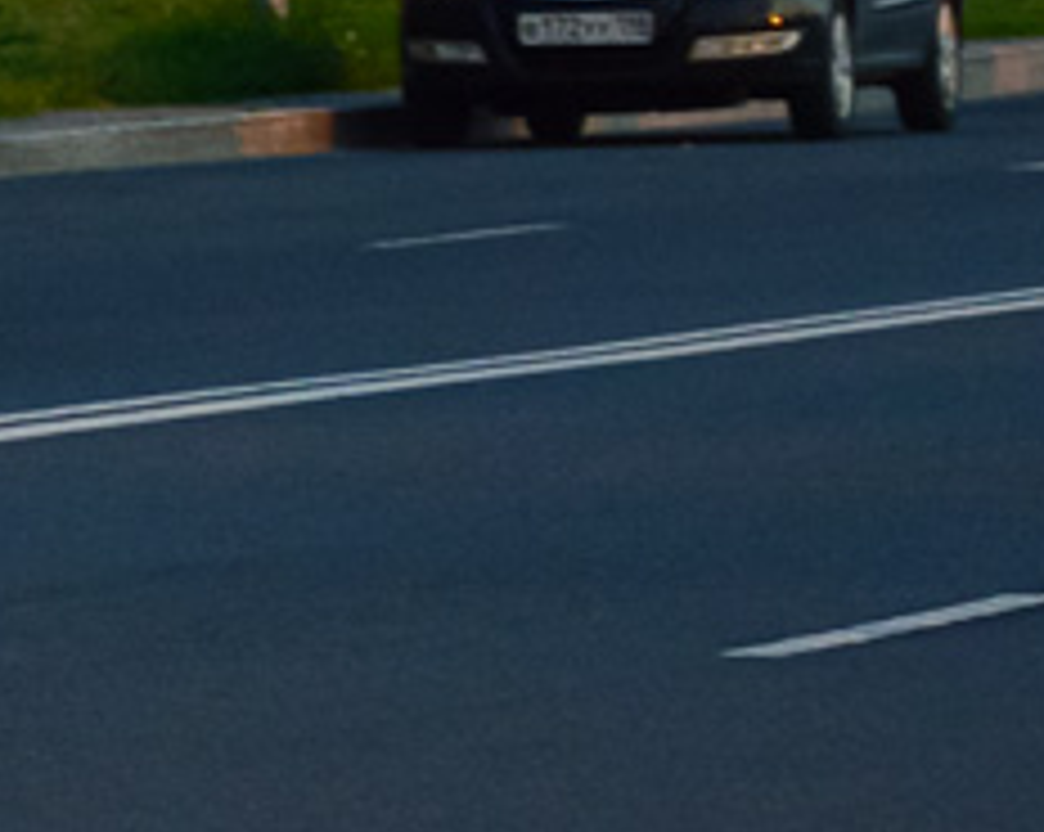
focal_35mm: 775
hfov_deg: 2.5
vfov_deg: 2.0
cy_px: -1088
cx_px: -1602
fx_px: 23917
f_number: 6.3
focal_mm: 85
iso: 800
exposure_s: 1/400
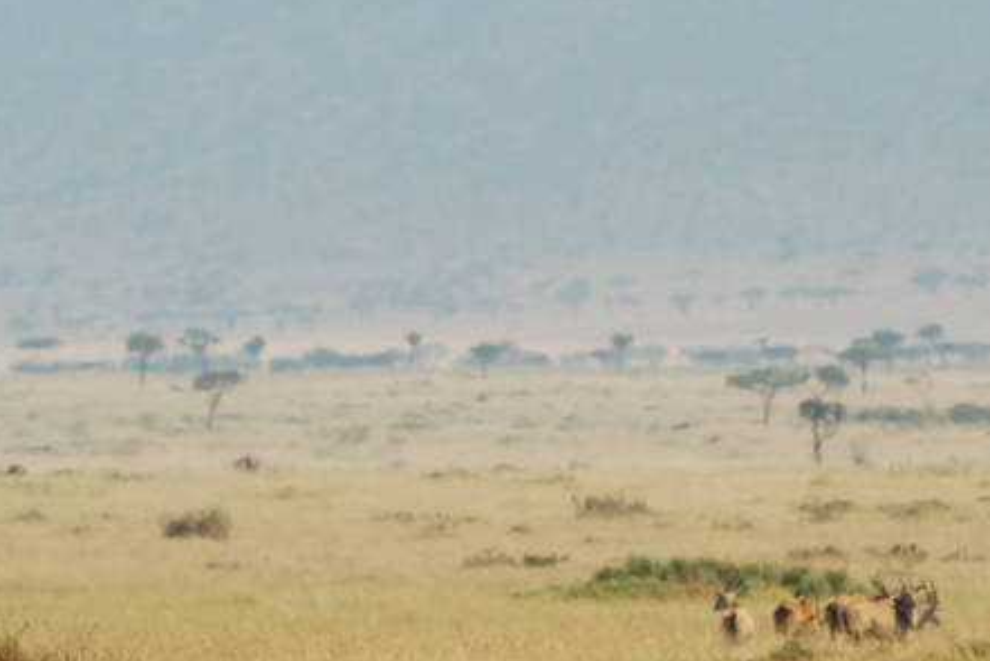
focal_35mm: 951
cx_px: 770
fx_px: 26160
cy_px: 188
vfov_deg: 1.4
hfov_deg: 2.2
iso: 100
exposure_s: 1/200
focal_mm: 400
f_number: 9
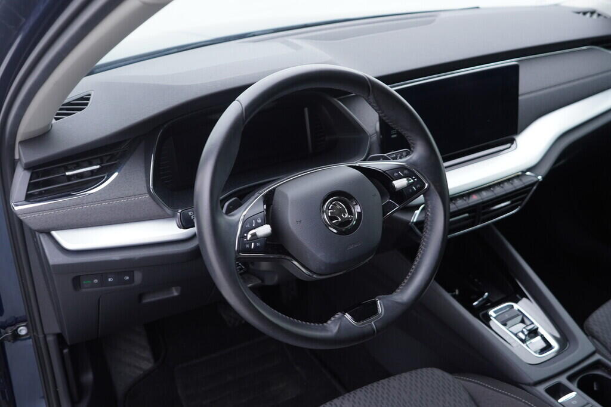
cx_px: 306
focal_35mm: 36
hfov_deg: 53.1
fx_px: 611
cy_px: 204
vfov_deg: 36.9
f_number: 2.8
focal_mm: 24
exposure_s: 1/40
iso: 200
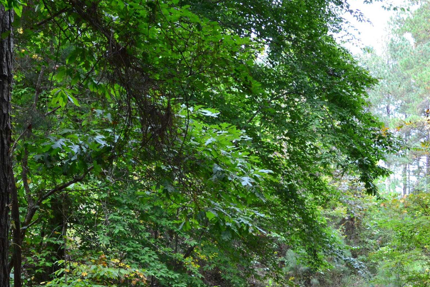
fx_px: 848
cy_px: 258
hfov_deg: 28.4
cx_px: 237
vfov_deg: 18.9
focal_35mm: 71
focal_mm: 24
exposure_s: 1/50
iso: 400
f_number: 8
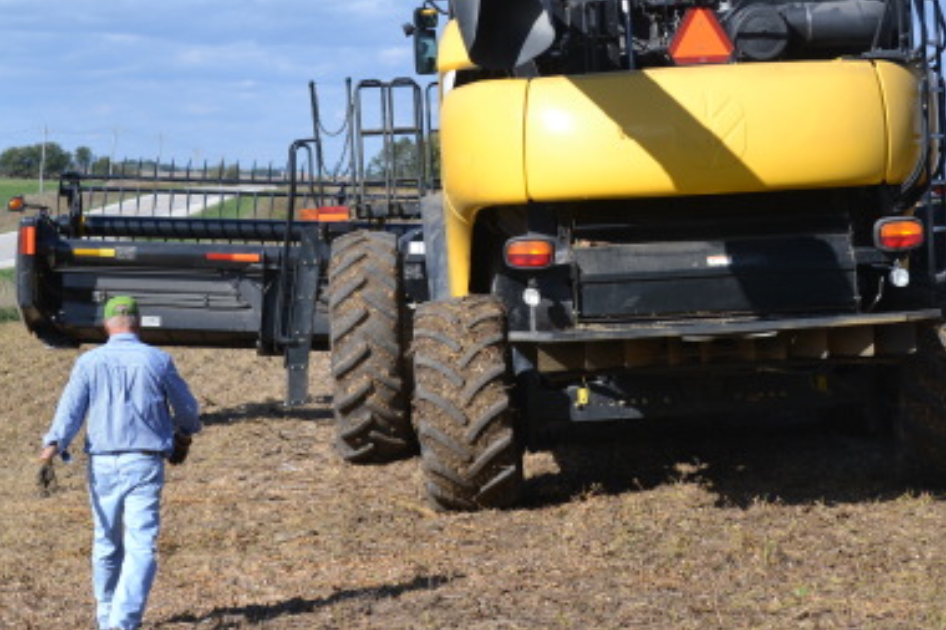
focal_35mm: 109
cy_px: 245
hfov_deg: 18.8
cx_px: 453
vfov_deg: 12.6
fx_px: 2854
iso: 100
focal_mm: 55
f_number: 8
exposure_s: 1/250
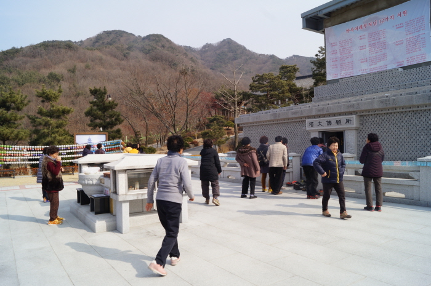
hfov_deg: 67.4
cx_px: 216
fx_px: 323
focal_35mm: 27
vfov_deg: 47.8
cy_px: 143
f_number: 13
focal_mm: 18
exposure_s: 1/80
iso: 100
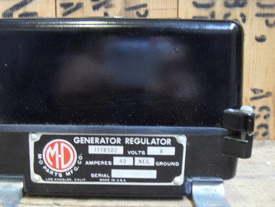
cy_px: 133
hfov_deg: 37.2
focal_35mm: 51
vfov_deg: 28.5
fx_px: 405
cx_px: 103
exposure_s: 1/2
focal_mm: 6.6
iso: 200
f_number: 3.5
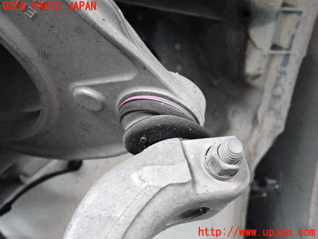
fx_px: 294
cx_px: 159
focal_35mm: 32
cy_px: 120
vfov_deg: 44.2
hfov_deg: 56.8
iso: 3200
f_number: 2.4
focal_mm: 5.79
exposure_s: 1/125
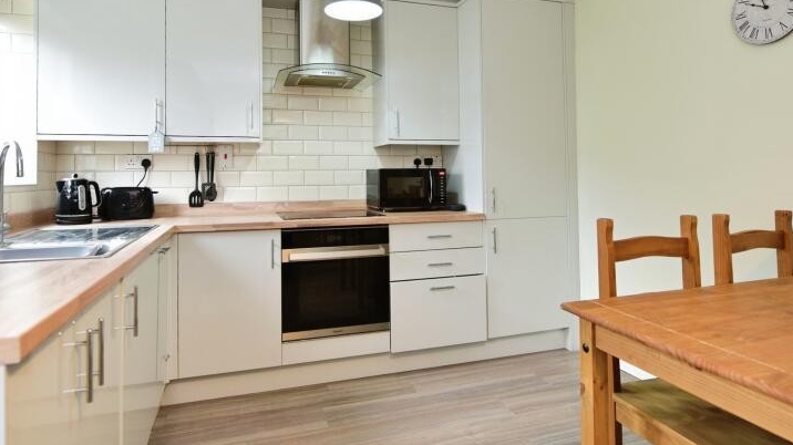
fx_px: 441
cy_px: 134
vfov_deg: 52.1
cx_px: 387
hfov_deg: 83.9
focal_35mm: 21
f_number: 3.3
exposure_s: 1/45
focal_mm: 14
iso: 400
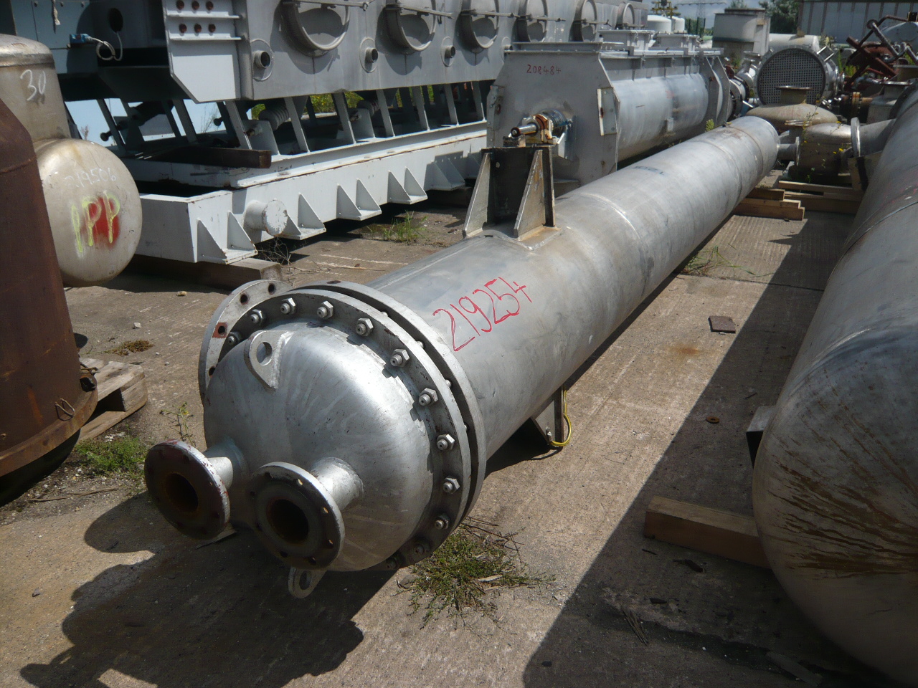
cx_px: 459
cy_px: 344
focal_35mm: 28
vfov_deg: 49.7
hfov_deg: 63.4
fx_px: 743
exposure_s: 1/400
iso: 100
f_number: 8
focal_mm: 4.6
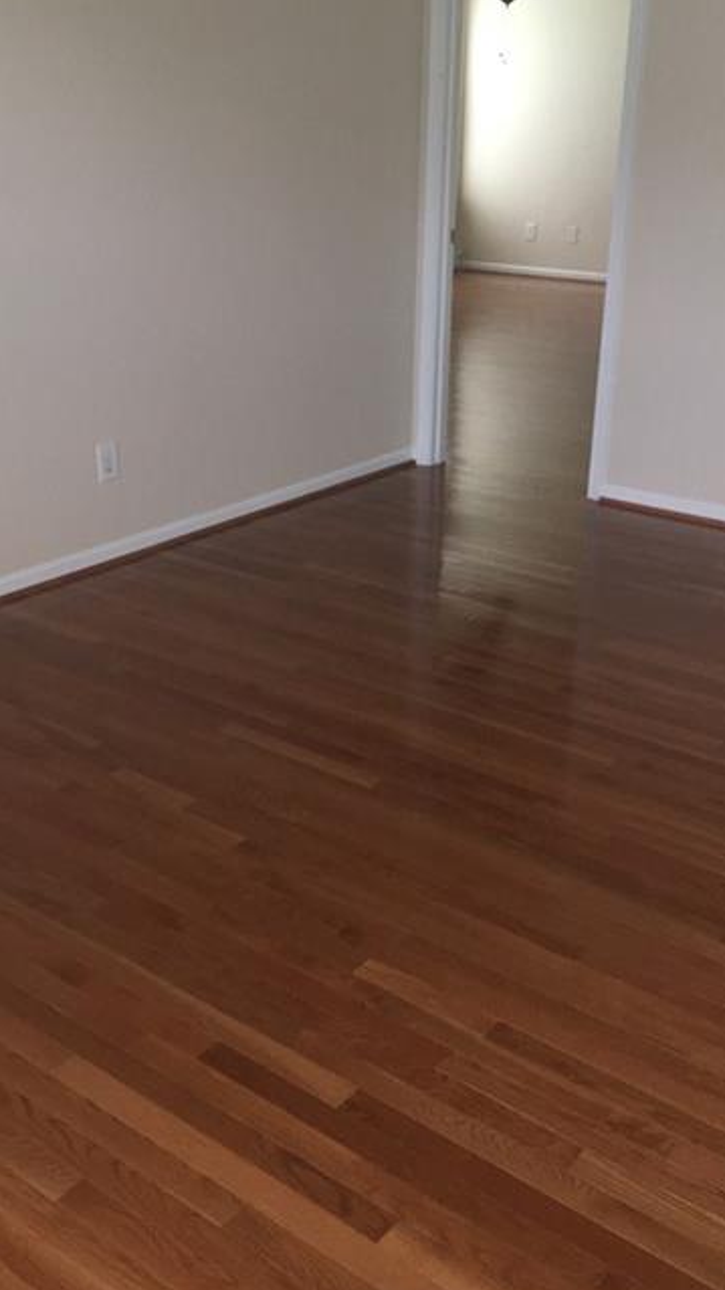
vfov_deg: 52.8
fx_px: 1300
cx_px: 351
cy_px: 662
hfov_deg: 31.2
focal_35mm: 38
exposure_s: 1/30
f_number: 2.2
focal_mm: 4.15
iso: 64
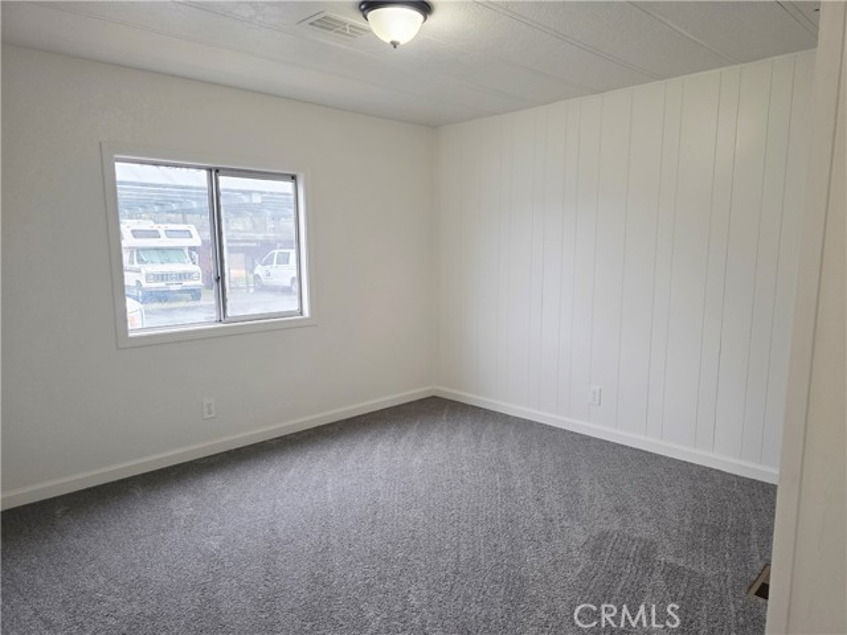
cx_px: 424
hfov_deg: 73.9
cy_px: 318
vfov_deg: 58.9
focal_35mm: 23
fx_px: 563
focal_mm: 6.3
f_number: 1.7
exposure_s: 1/120
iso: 200
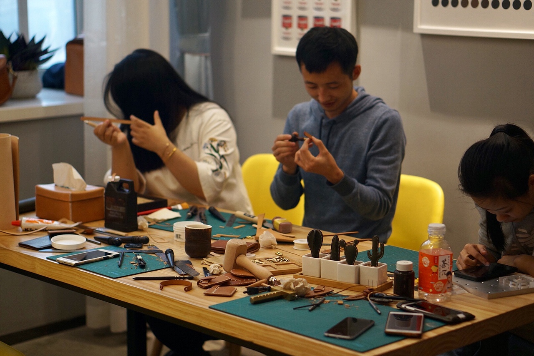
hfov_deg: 27.0
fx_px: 1113
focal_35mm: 75
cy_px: 178
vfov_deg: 18.2
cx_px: 267
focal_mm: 50
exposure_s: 1/125
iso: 400
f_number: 1.8
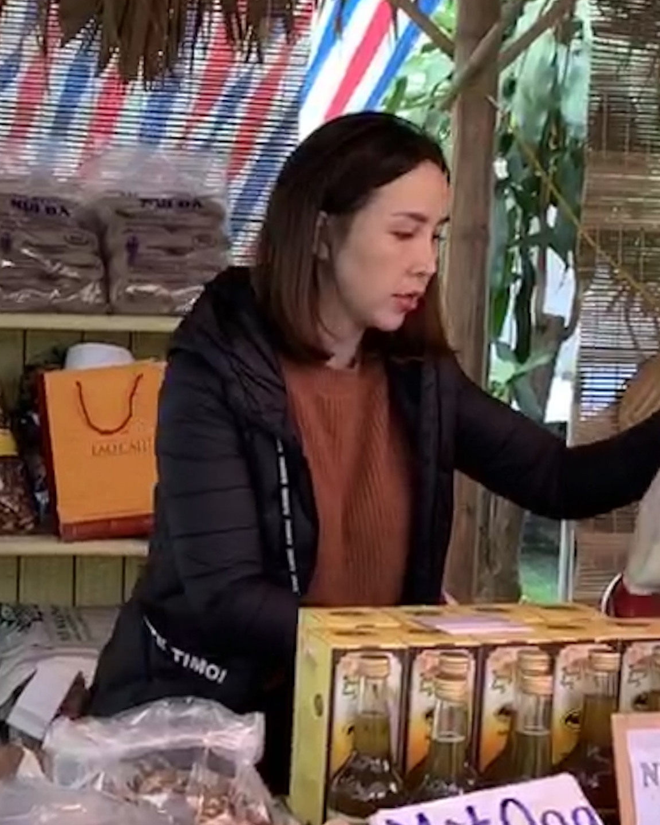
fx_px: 1733
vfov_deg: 26.8
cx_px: -54
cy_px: 418
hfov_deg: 20.6
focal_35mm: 71
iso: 80
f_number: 1.8
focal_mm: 4.25
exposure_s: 1/100
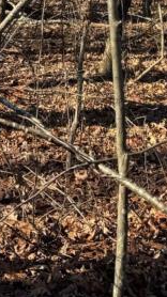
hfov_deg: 10.4
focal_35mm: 113
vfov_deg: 17.0
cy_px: -159
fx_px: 891
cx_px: -76
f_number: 1.78
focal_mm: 6.76
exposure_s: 1/864
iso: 80
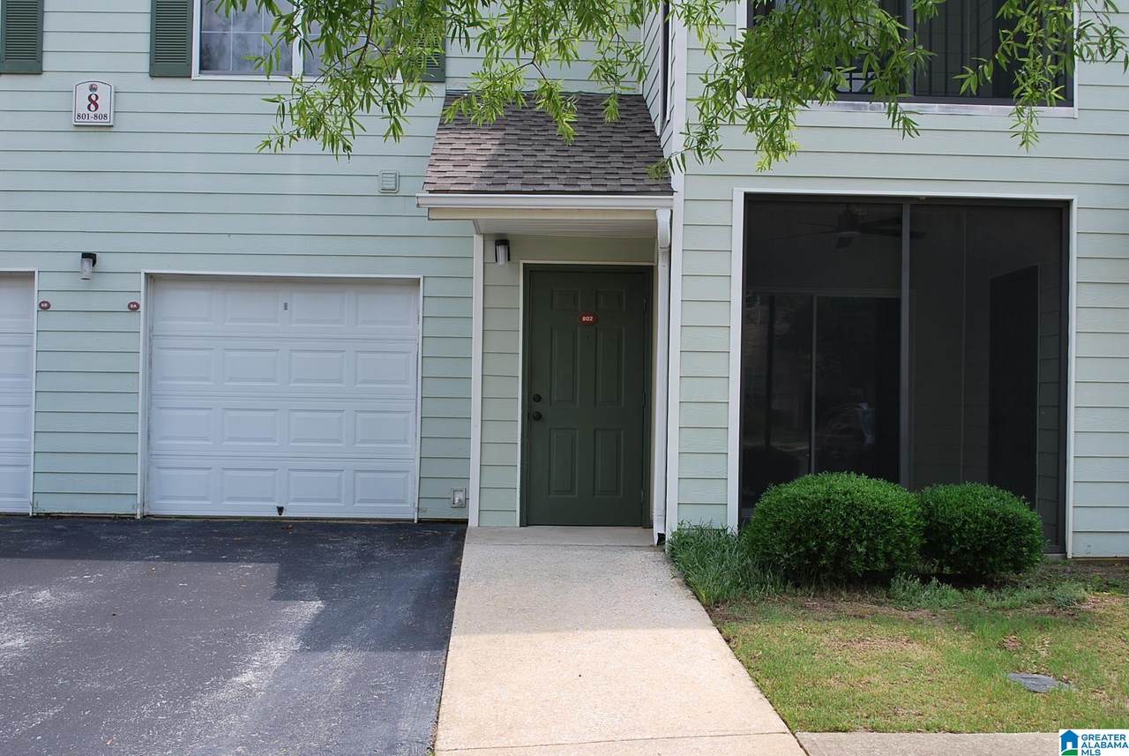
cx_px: 564
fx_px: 1225
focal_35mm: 39
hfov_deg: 49.5
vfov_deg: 34.3
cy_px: 378
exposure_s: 1/160
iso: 100
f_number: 6.3
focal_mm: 26
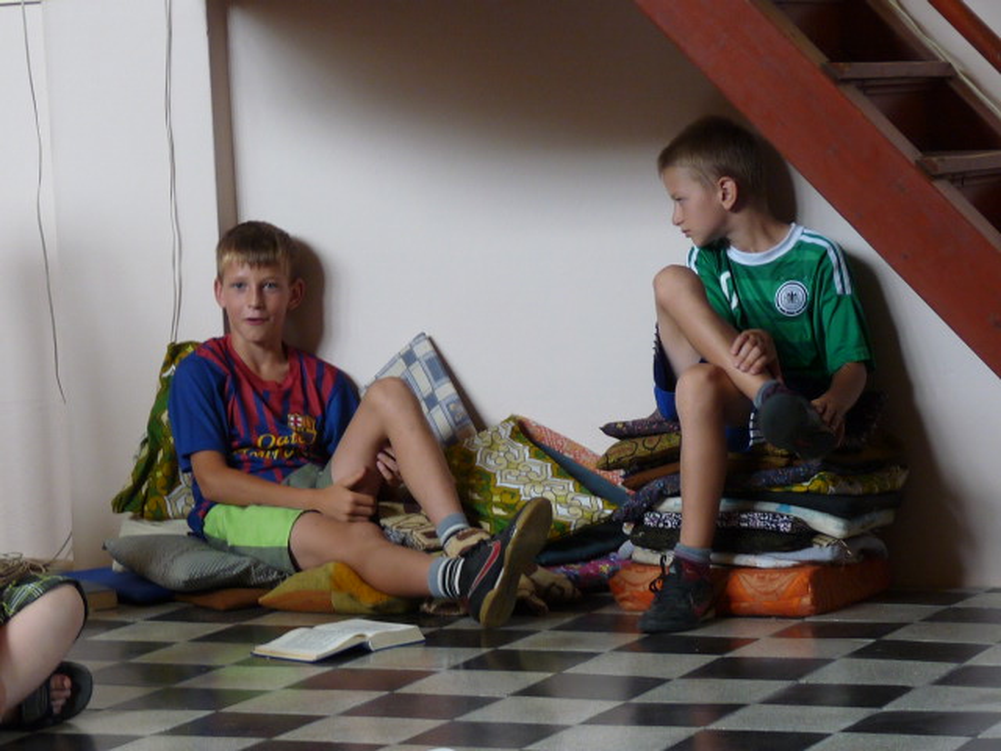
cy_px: 376
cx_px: 500
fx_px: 3441
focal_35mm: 119
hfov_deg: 16.6
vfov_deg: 12.5
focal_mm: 11.9
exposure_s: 1/40
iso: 125
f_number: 3.4
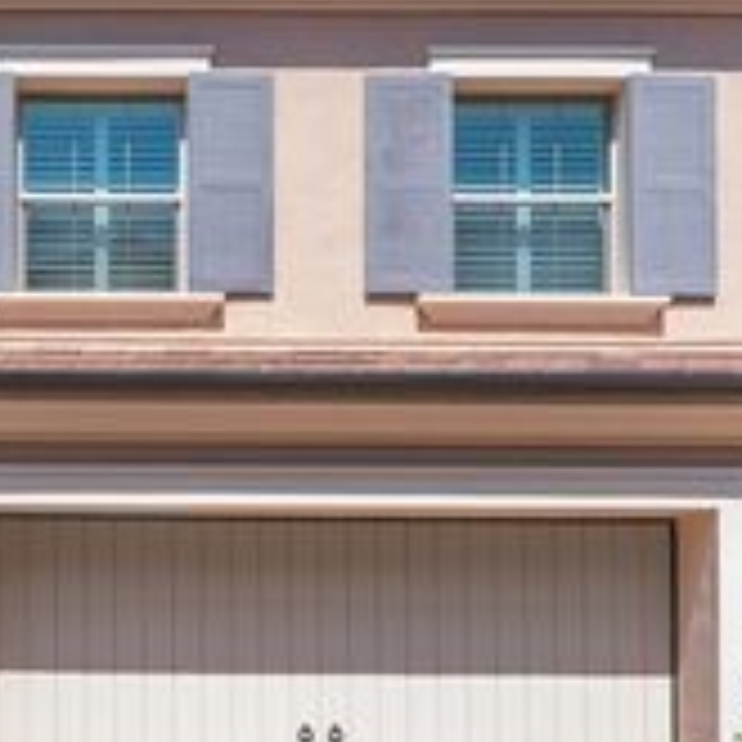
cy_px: 326
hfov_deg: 33.6
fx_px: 1195
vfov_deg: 34.5
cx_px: 162
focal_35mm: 49
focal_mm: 19.1
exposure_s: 1/320
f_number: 6.3
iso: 200
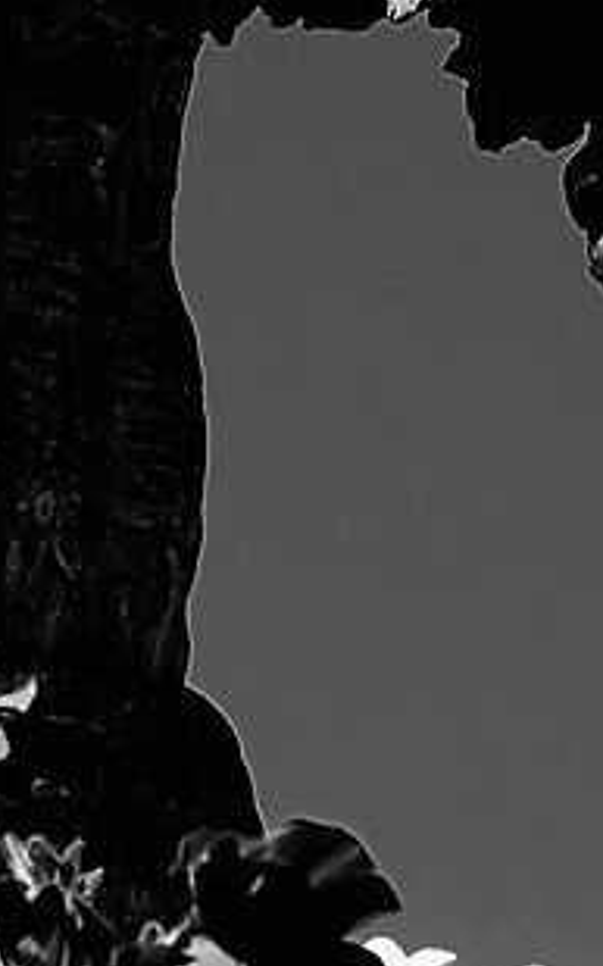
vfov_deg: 3.8
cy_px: -1535
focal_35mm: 539
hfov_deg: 2.4
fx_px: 14179
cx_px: -594
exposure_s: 1/320
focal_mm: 45
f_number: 7.1
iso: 200
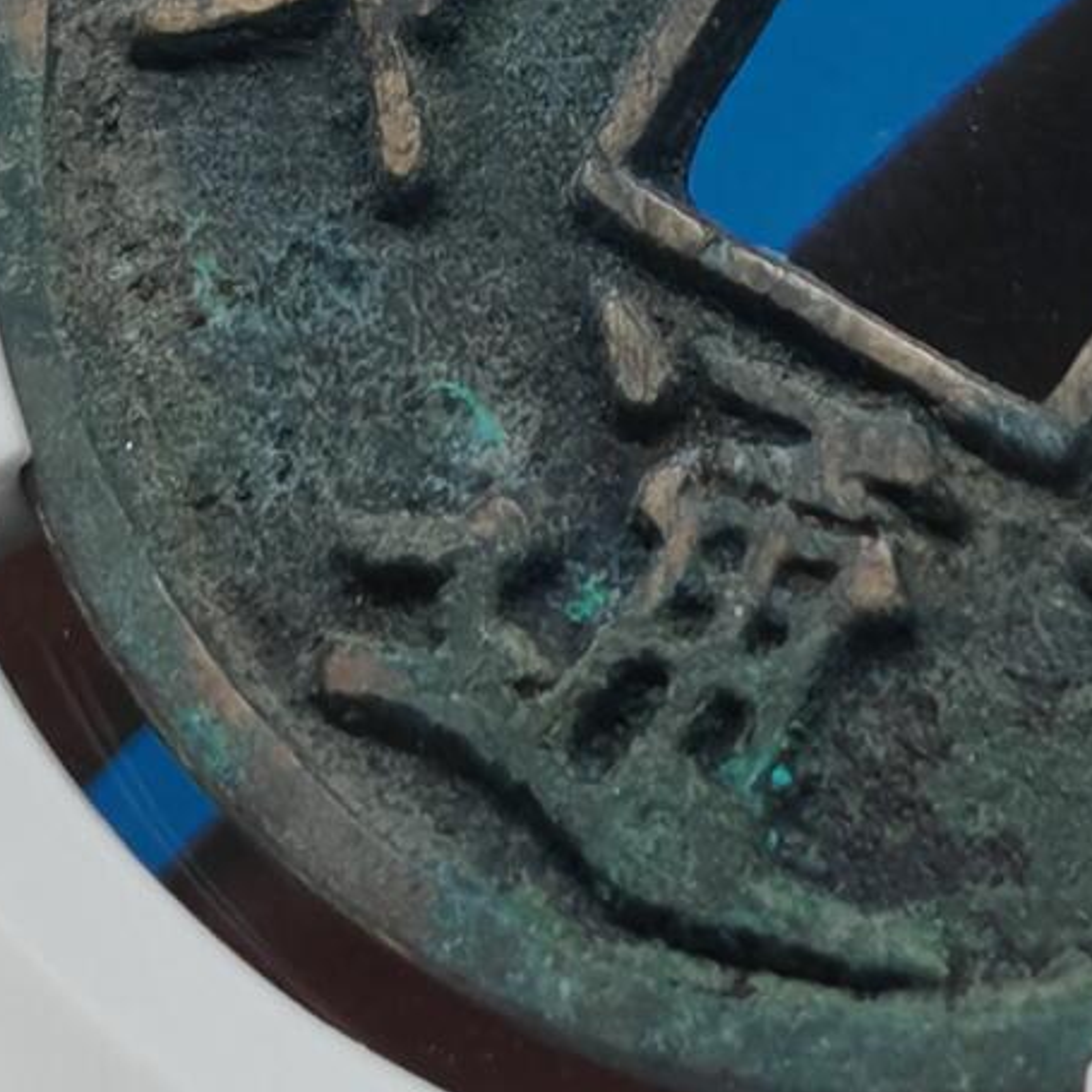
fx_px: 11849
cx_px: 1049
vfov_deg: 5.3
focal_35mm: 332
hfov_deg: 5.3
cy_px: 218
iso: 50
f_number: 1.6
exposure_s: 1/140
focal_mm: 7.62
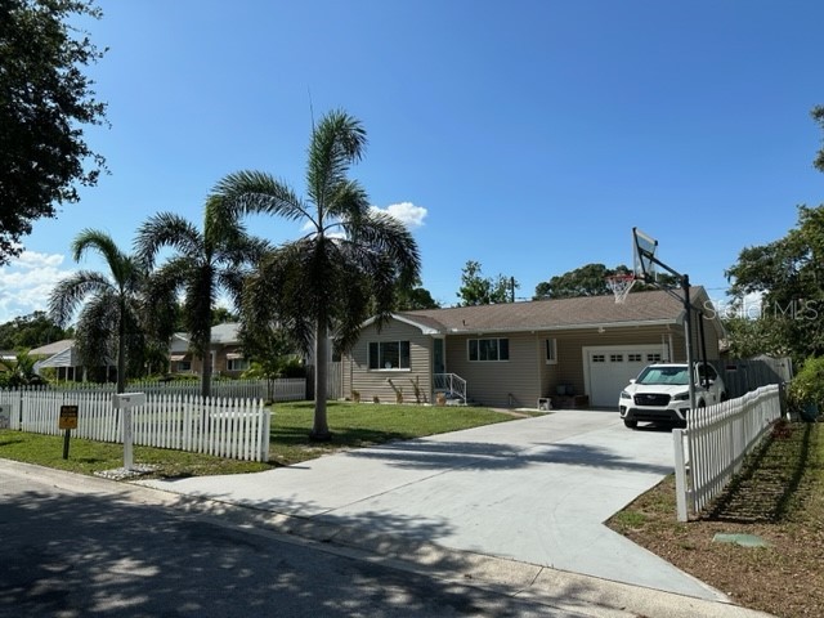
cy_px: 309
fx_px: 571
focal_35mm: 24
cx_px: 412
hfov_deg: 71.6
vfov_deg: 56.8
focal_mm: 6.86
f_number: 1.78
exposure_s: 1/5848
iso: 80
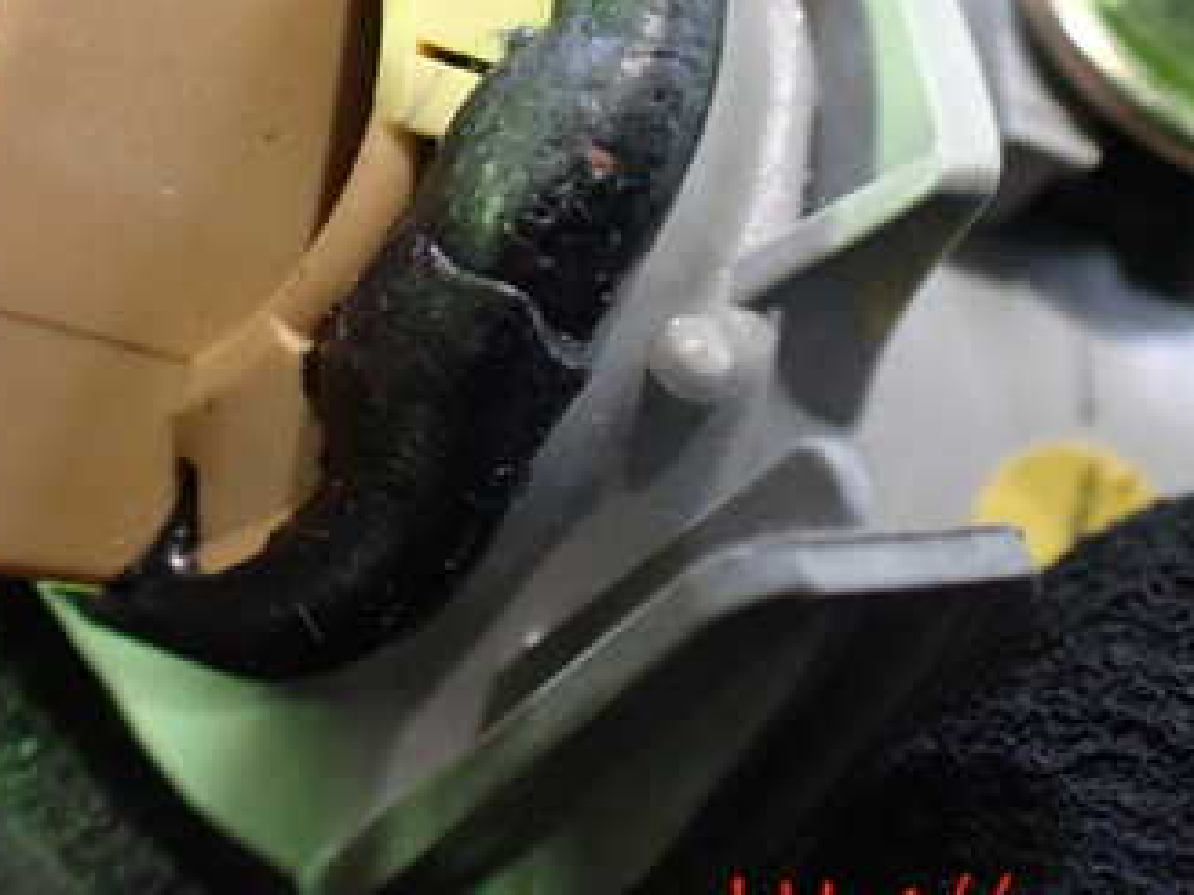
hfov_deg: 34.8
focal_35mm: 55
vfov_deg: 25.9
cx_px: 460
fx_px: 1896
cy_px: 139
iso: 1000
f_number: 2.3
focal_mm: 5.4
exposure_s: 1/30
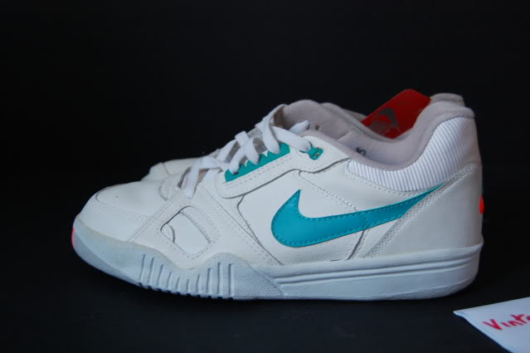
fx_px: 574
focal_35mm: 39
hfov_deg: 49.6
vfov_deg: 34.2
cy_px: 176
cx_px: 265
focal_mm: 26
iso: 800
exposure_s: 1/30
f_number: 4.2
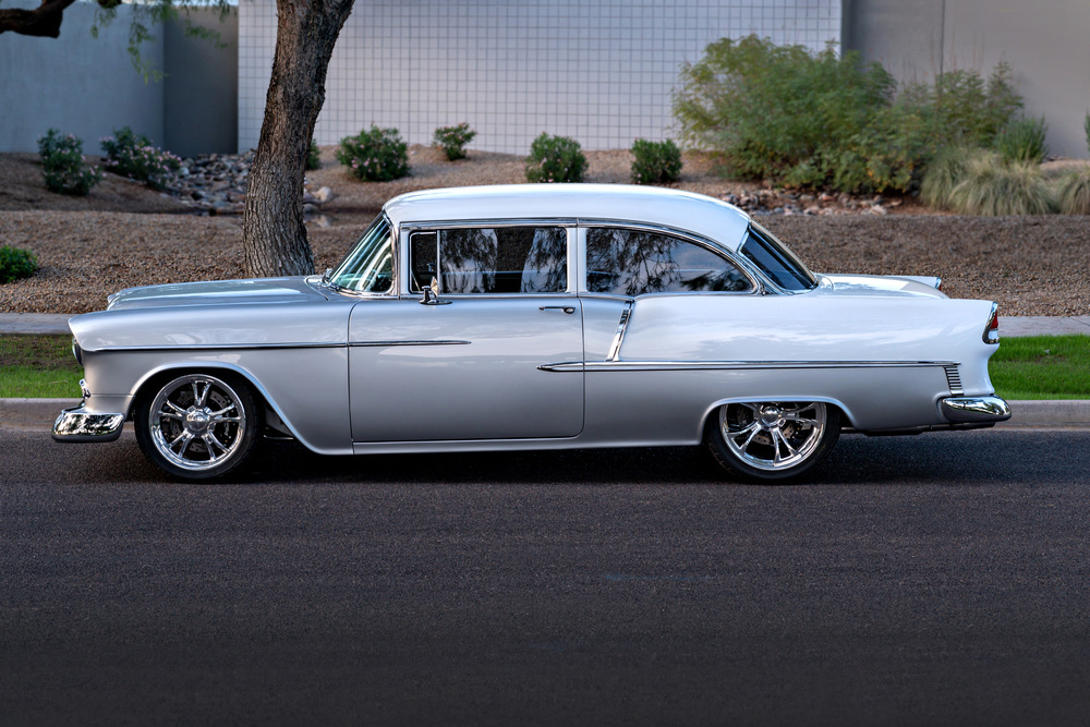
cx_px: 545
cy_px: 364
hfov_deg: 23.9
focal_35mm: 85
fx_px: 2574
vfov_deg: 16.1
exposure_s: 1/100
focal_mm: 85
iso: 720
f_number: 8
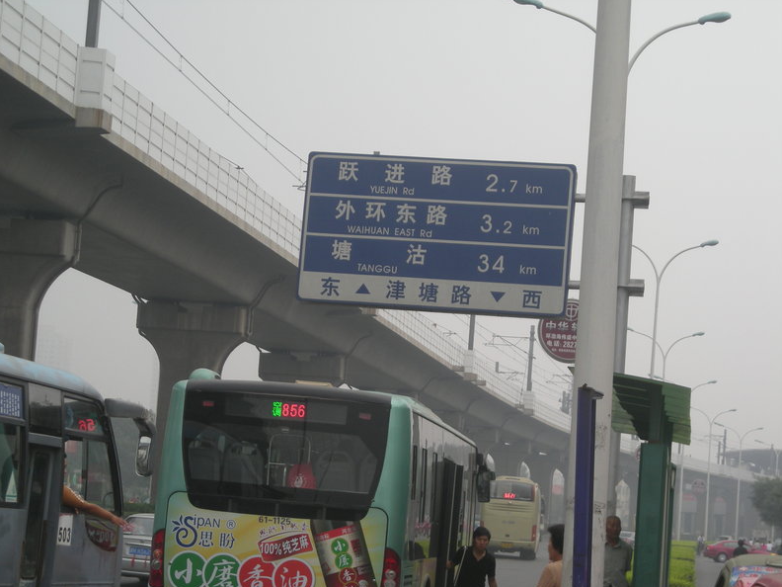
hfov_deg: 18.5
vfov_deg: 14.0
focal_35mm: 106
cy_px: 294
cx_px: 391
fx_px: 2395
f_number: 4.7
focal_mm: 17.1
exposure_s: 1/93.2
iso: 50
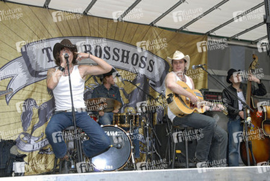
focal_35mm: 45
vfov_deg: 30.0
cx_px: 135
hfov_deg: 43.6
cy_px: 90
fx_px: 338
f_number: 9
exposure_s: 1/60
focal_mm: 30
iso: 400
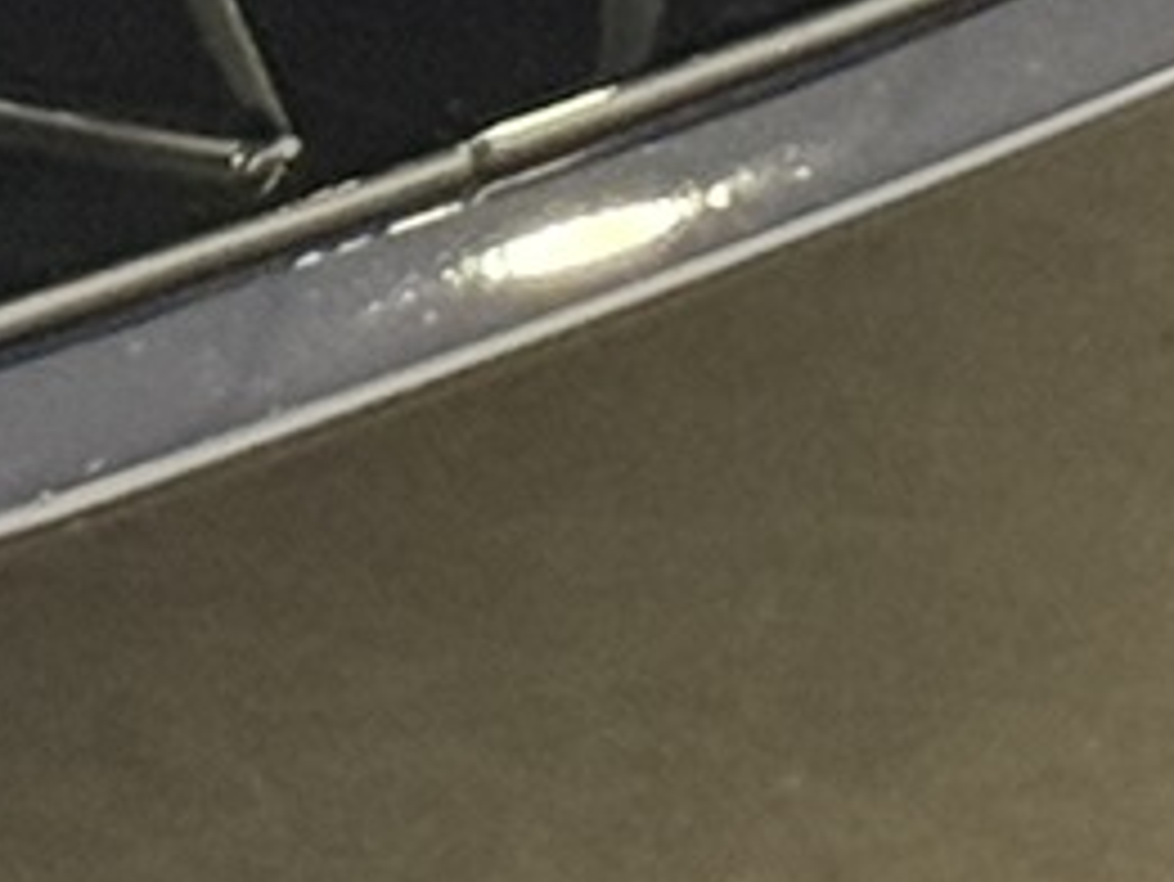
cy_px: -1413
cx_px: -891
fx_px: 12758
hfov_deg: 5.2
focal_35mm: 376
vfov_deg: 3.9
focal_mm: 6.76
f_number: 1.78
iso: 640
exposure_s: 1/30
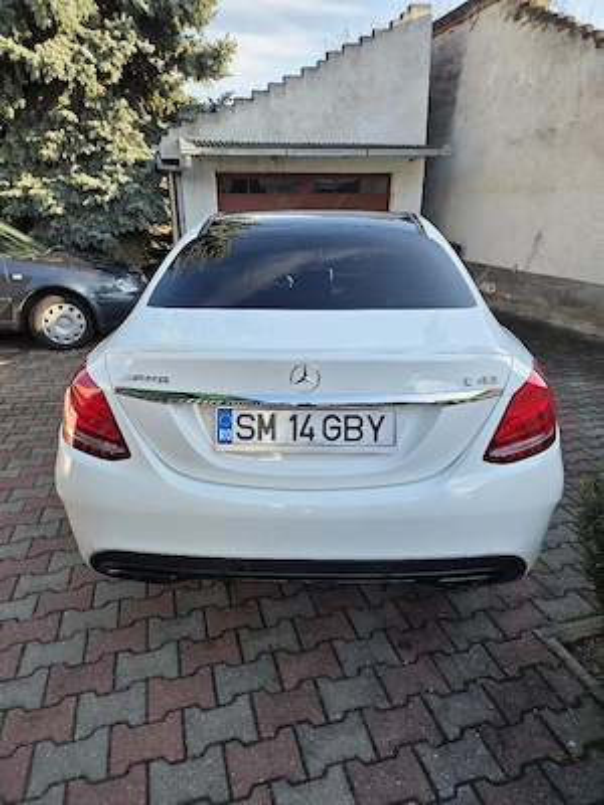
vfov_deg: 73.9
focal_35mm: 23
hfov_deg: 58.9
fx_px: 535
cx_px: 302
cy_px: 402
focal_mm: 5.4
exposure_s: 1/1111
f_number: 1.8
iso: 80
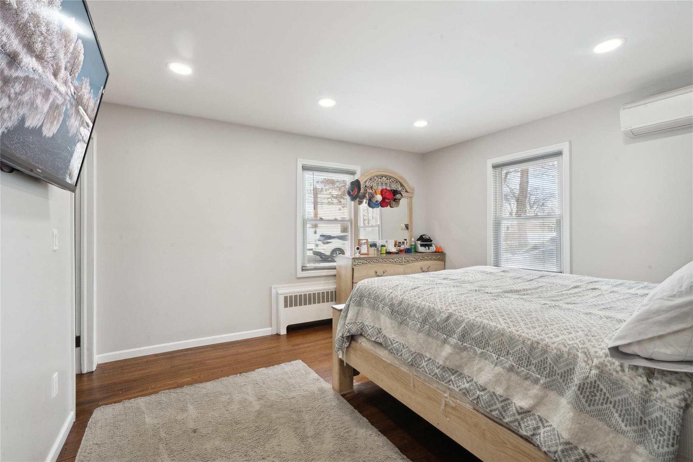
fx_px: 308
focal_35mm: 16
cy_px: 231
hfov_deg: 96.7
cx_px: 346
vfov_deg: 73.7
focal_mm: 16
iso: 800
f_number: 13
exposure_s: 1/80
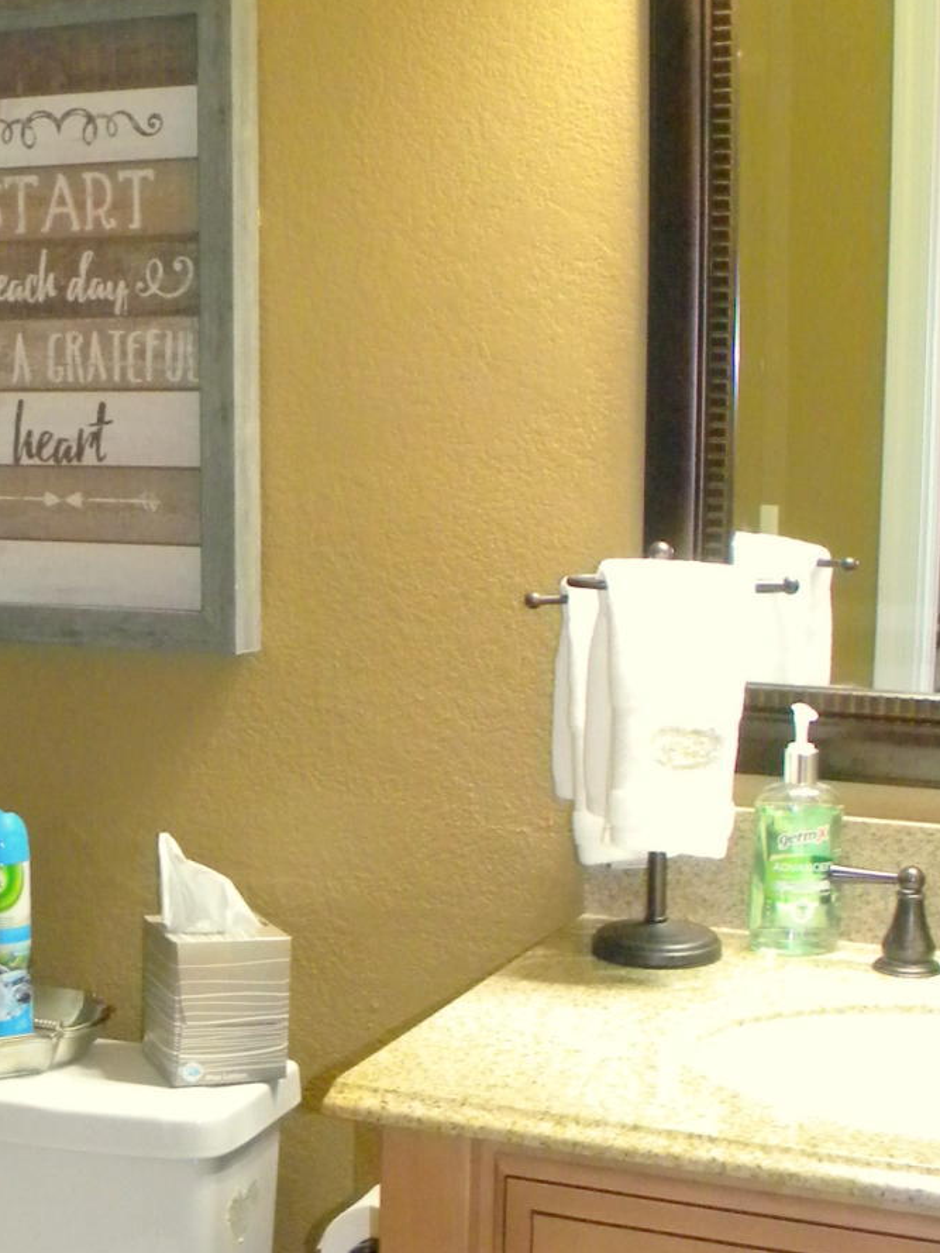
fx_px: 2280
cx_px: 173
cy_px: 737
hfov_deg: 22.9
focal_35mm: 63
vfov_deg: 30.7
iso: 400
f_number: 3.5
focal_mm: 5
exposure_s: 1/26
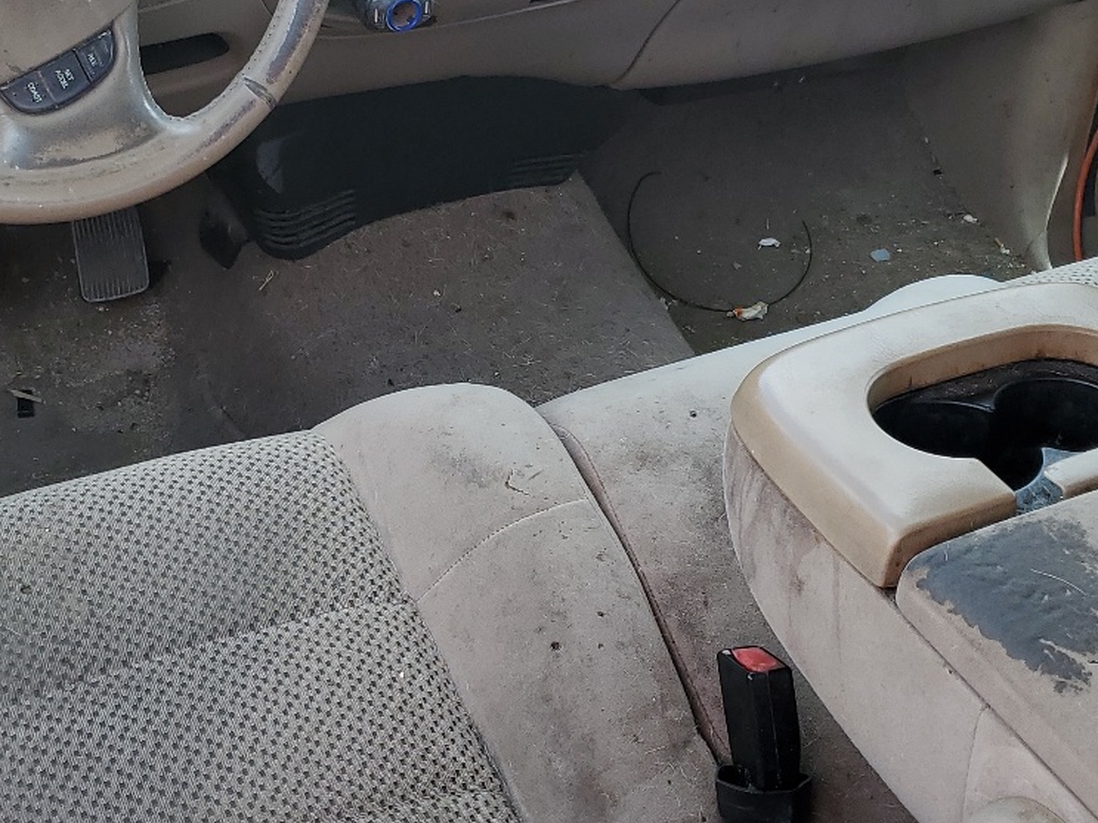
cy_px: 393
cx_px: 470
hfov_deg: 34.3
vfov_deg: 26.1
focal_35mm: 56
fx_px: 1776
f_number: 1.5
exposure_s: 1/303
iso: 50
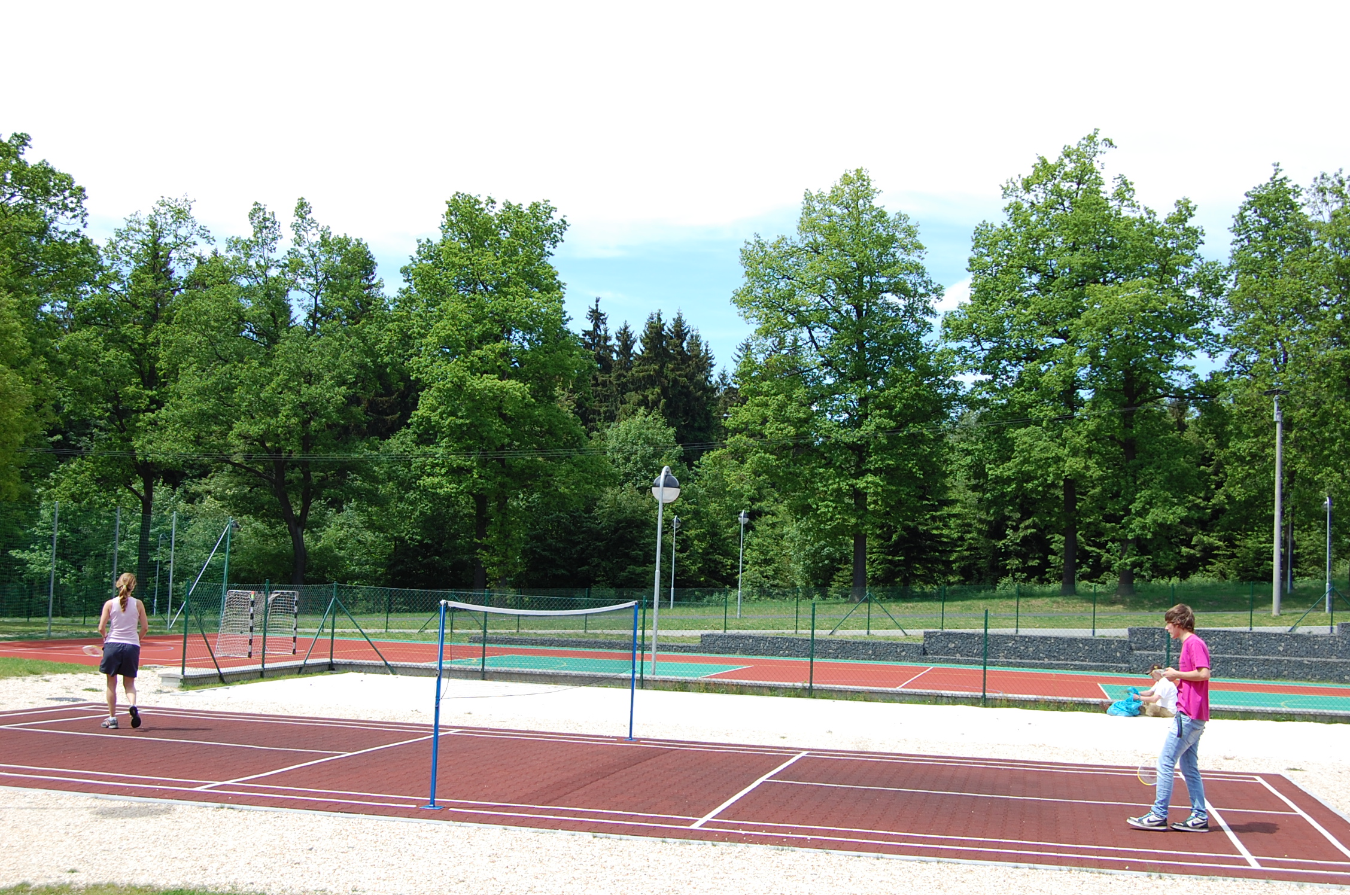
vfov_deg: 31.8
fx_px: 1572
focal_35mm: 42
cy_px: 448
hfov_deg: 46.5
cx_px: 675
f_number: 7.1
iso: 200
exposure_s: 1/200
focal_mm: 28
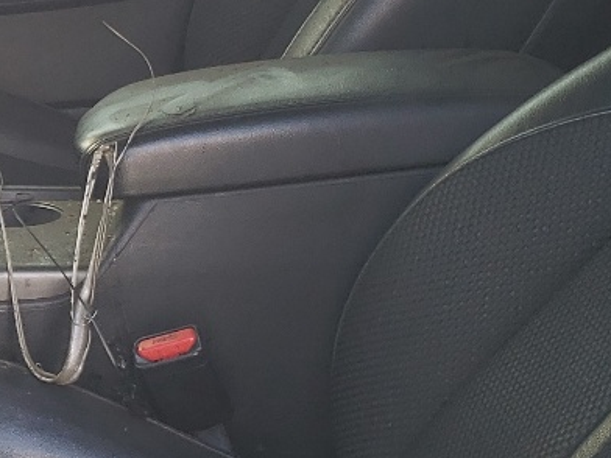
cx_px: -131
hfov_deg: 17.6
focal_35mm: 106
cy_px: 224
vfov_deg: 14.0
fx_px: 1871
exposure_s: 1/120
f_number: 1.5
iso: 53
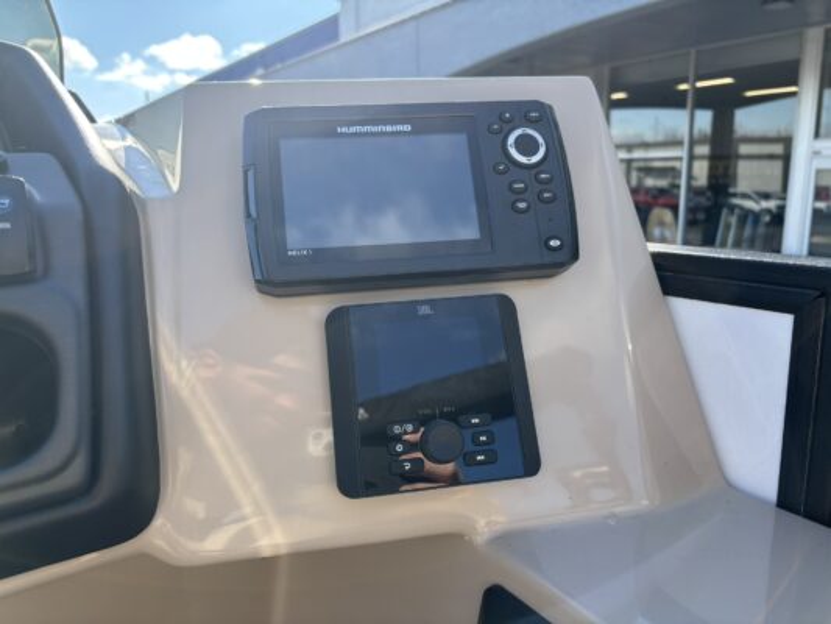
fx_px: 624
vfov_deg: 53.1
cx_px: 416
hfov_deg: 67.3
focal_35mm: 26
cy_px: 312
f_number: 1.6
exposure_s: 1/781
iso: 50
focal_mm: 5.96
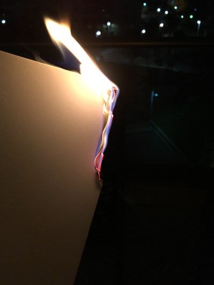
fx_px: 239
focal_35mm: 29
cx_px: 107
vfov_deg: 61.6
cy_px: 142
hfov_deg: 48.2
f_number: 2.2
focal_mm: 4.15
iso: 200
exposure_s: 1/20
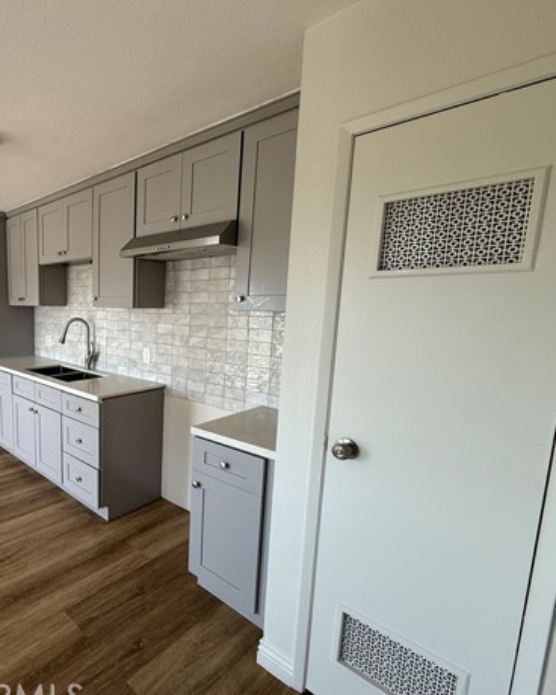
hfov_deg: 63.6
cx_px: 98
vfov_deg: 83.3
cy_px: 357
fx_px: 391
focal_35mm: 19
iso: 80
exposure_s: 1/99
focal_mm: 2.22
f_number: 2.2
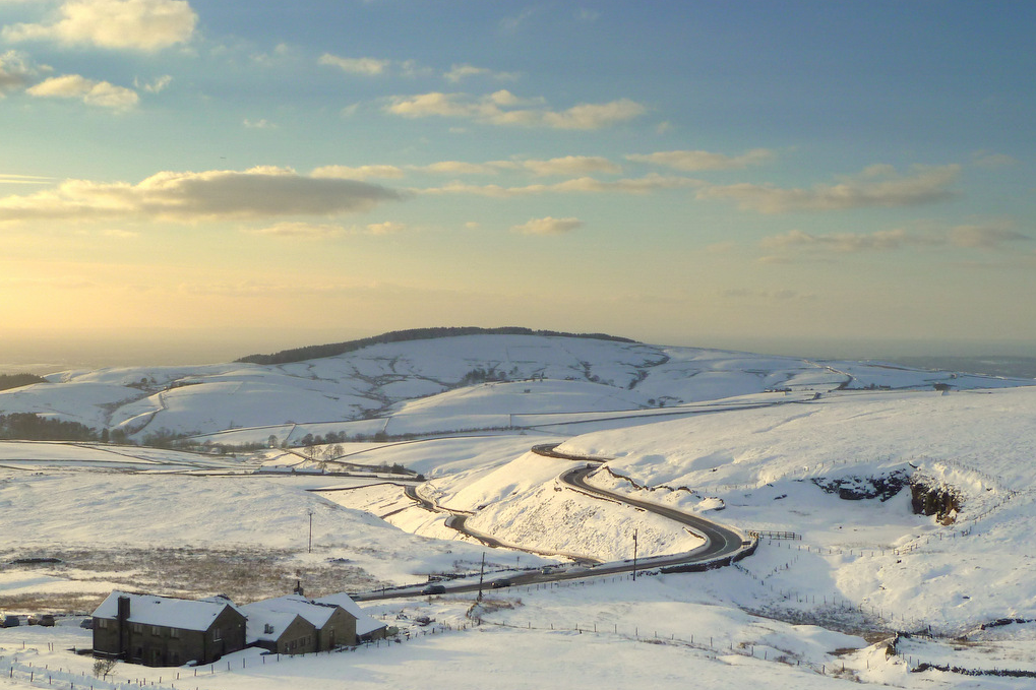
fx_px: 1323
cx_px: 520
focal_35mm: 46
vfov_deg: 29.2
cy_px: 368
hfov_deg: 42.8
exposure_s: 1/400
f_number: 5.6
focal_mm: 7.3
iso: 80
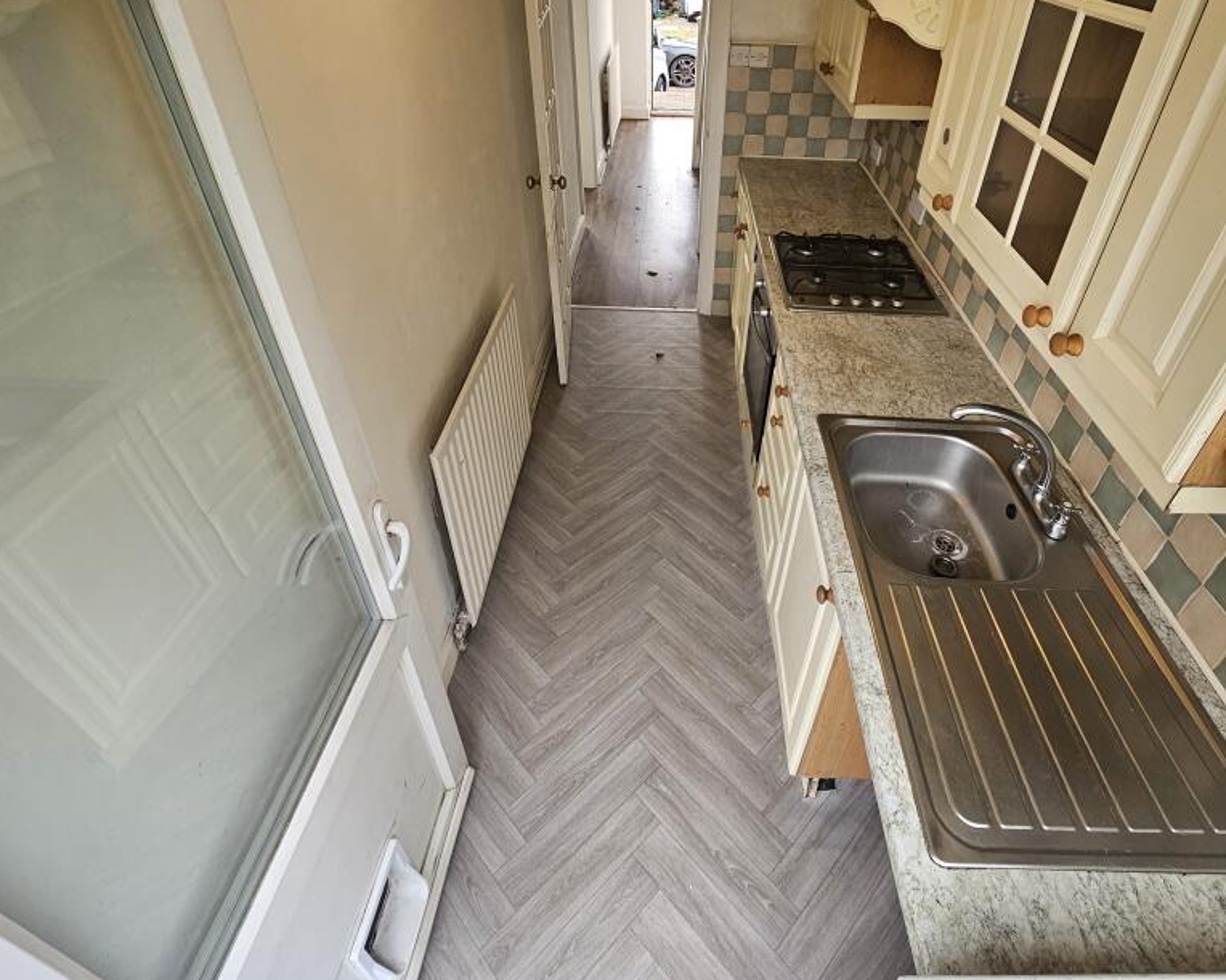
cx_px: 674
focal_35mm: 17
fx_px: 617
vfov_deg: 76.0
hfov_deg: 89.4
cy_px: 388
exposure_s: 1/71
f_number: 2.2
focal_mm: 2.2
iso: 125
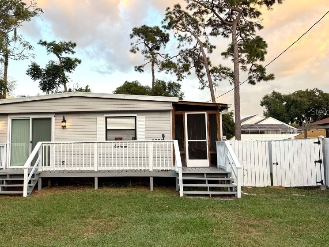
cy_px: 111
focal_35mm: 33
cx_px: 126
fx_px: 314
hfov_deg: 54.8
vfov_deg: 42.9
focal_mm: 6.76
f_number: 1.78
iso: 80
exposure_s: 1/497
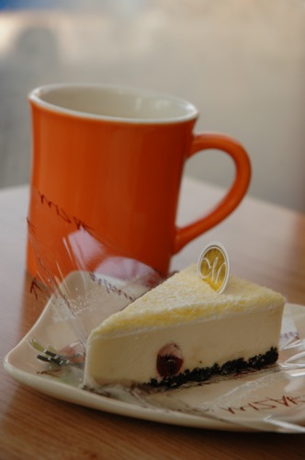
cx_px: 152
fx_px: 1338
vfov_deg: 19.5
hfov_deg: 13.0
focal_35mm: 105
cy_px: 230
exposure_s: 1/200
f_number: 5.6
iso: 200
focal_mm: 70
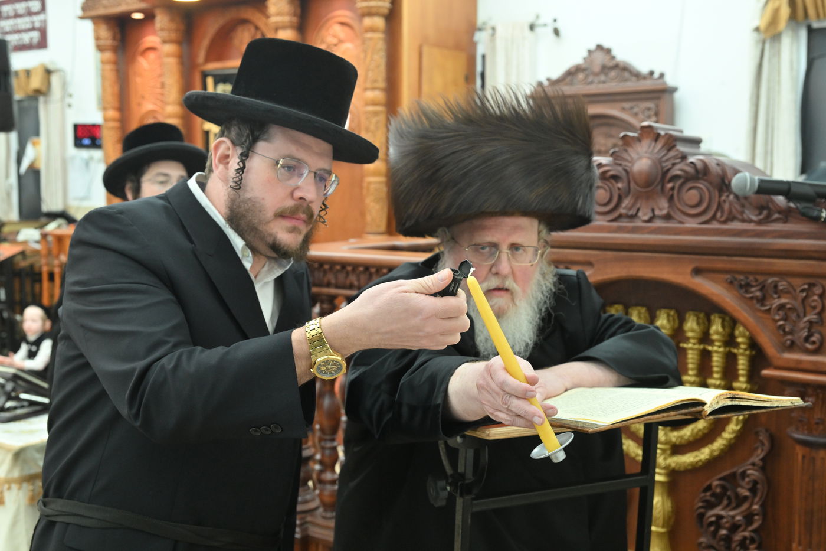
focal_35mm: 42
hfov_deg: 46.4
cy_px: 276
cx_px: 413
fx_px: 963
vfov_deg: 31.9
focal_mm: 42
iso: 2000
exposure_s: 1/200
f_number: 5.6
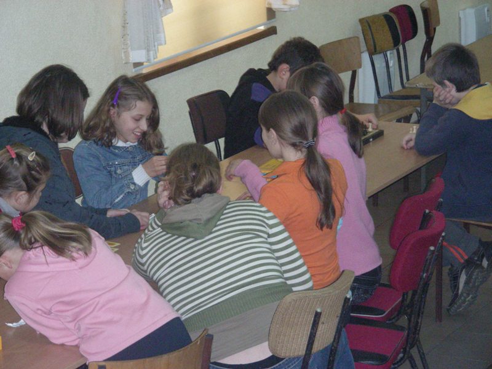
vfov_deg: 11.6
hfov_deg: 15.4
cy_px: 184
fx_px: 1819
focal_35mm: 128
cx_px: 246
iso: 623
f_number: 3.5
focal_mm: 21.3
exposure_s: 1/120
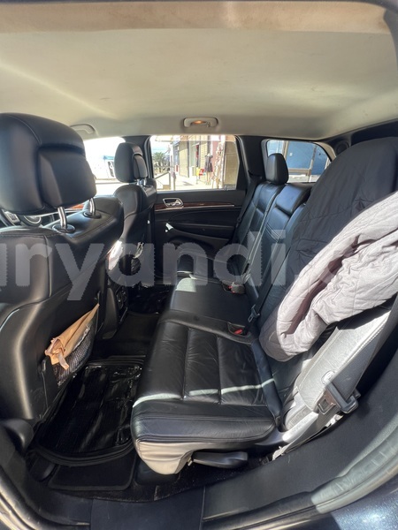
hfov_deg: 89.9
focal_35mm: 13
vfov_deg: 106.2
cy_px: 265
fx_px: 199
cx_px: 199
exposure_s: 1/53
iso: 50
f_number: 1.8
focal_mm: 1.57
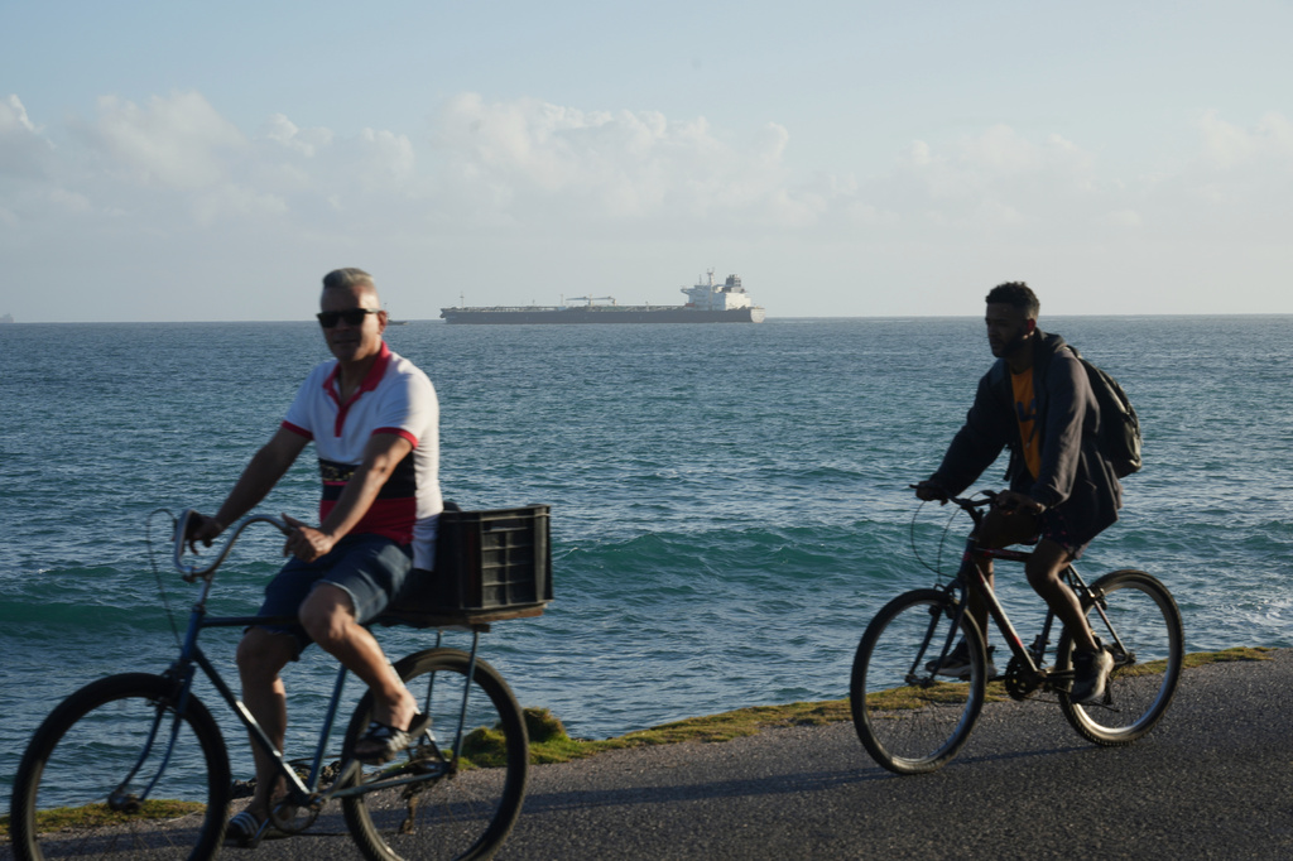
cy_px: 430
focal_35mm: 89
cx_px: 646
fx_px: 3195
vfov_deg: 15.3
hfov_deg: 22.9
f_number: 13
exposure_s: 1/200
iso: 125
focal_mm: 89
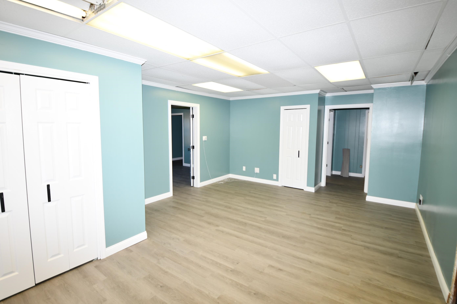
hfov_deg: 96.7
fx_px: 203
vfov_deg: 73.7
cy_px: 152
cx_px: 228
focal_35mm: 16
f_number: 4
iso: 250
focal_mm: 11
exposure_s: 1/60
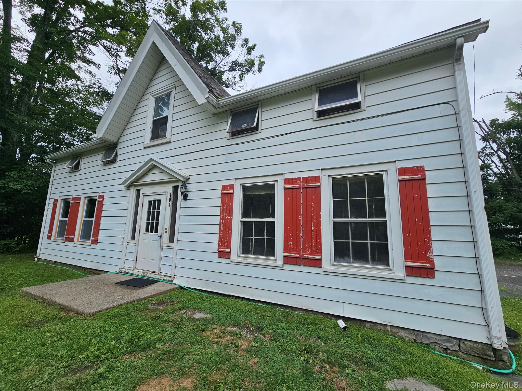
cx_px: 261
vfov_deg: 89.9
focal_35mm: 13
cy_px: 196
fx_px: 196
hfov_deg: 106.2
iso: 50
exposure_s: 1/2134
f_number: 2.2
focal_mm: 2.2
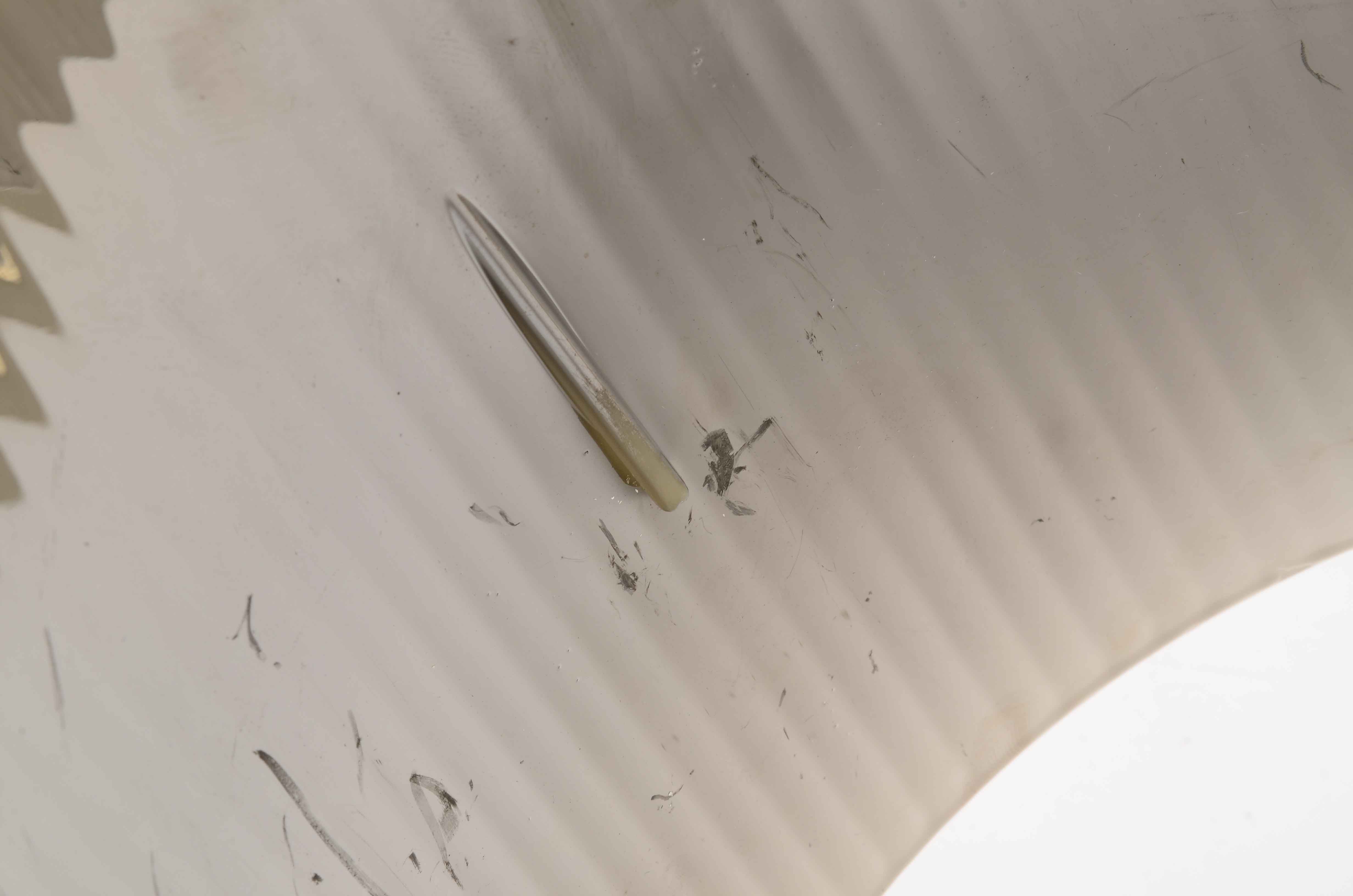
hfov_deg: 24.7
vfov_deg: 16.5
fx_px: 3094
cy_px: 448
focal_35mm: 82
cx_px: 676
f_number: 22
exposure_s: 1/160
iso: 100
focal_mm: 55
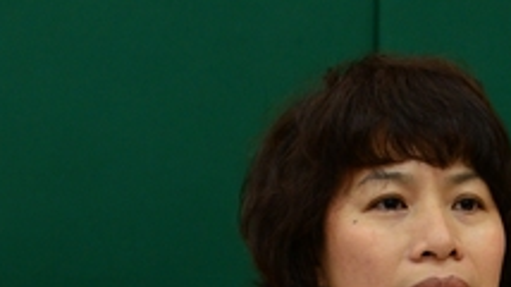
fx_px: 1395
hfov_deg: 20.3
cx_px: 480
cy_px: 452
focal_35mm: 103
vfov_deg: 11.2
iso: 1000
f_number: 3.5
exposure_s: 1/50
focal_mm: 35
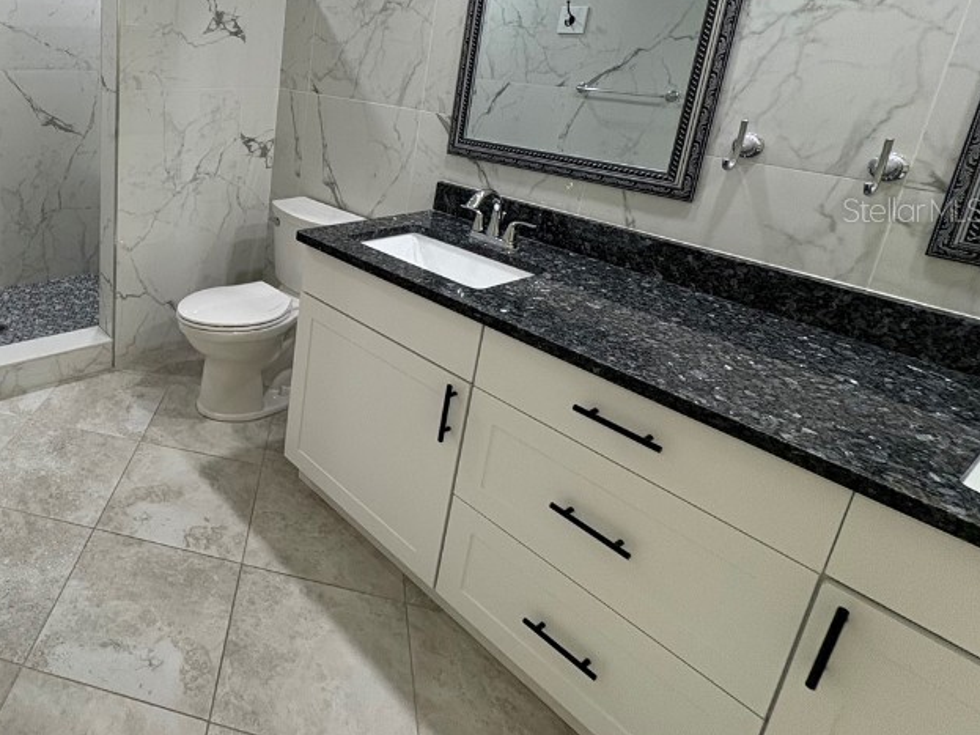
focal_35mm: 23
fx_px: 651
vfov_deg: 56.7
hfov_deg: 66.6
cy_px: 209
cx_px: 186
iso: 200
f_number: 2.2
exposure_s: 1/120
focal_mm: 2.22
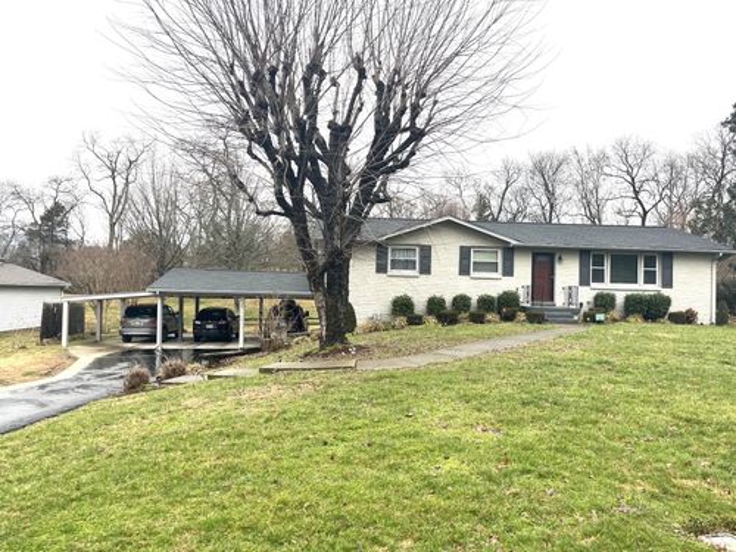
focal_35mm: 26
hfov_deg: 67.3
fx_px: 553
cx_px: 368
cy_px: 276
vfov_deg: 53.1
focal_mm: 5.1
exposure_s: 1/510
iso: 50
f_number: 1.6
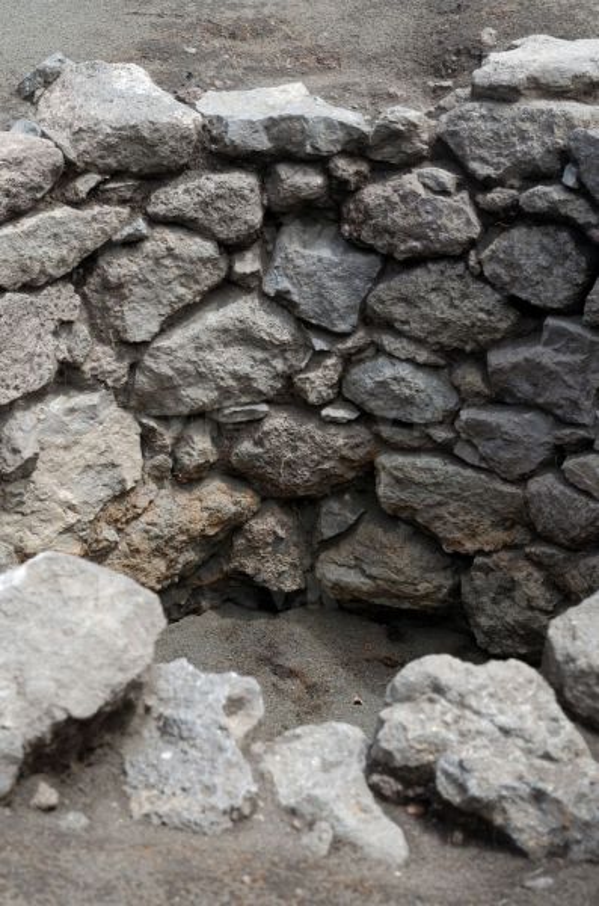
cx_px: 300
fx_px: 2634
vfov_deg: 19.5
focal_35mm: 105
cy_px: 453
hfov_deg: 13.0
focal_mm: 70
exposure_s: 1/250
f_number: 8
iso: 250
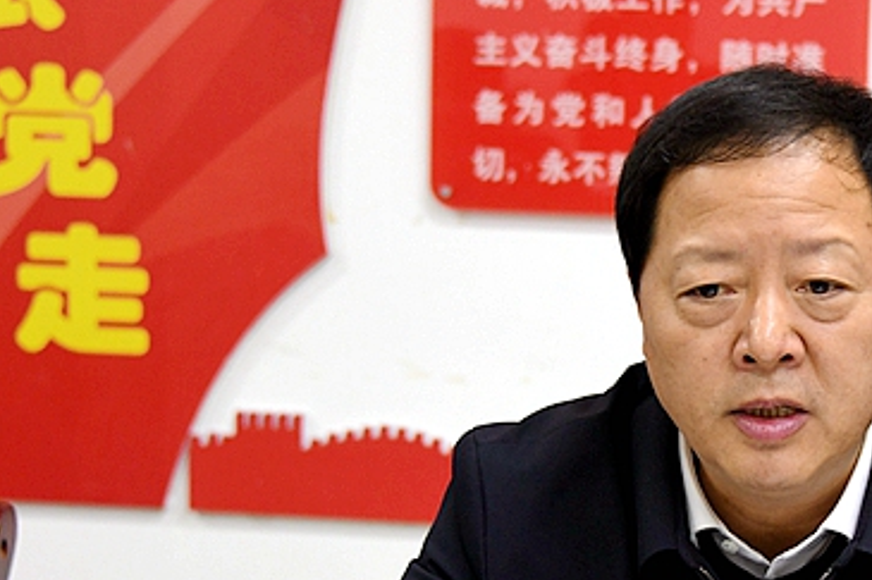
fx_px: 3293
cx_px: 781
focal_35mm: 136
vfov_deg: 10.0
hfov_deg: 14.9
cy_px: 459
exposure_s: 1/60
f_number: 4.8
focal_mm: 62
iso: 1400
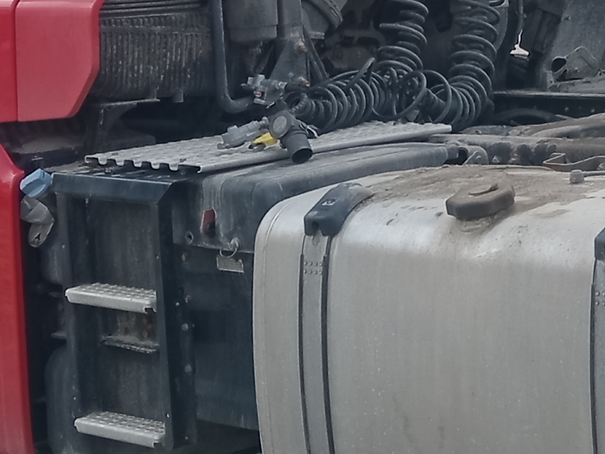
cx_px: 751
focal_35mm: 142
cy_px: -109
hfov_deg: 13.5
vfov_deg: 10.3
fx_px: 2482
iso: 104
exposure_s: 1/510
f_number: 1.9
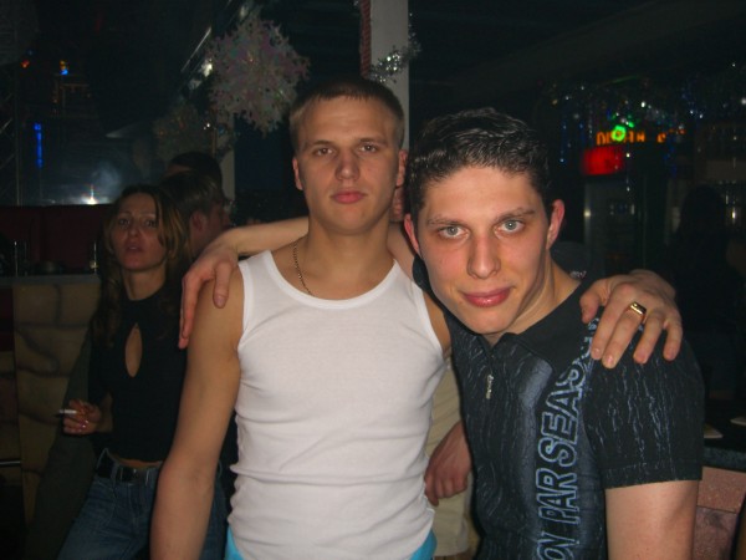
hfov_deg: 49.0
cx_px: 373
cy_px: 280
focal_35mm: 38
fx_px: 819
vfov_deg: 37.7
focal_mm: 7.9
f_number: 2.8
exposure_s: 1/60
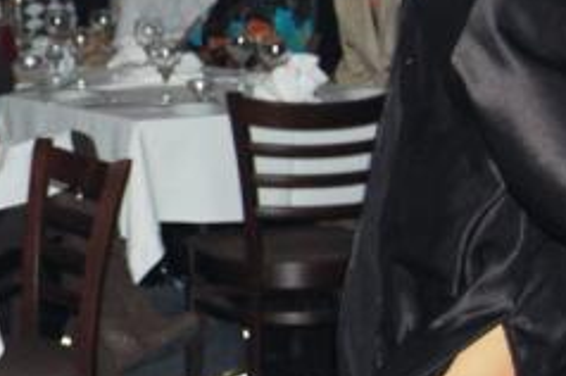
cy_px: 94
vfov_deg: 7.6
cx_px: -371
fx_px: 2842
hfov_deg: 10.8
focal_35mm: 181
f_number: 4.2
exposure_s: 1/60
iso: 400
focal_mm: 28
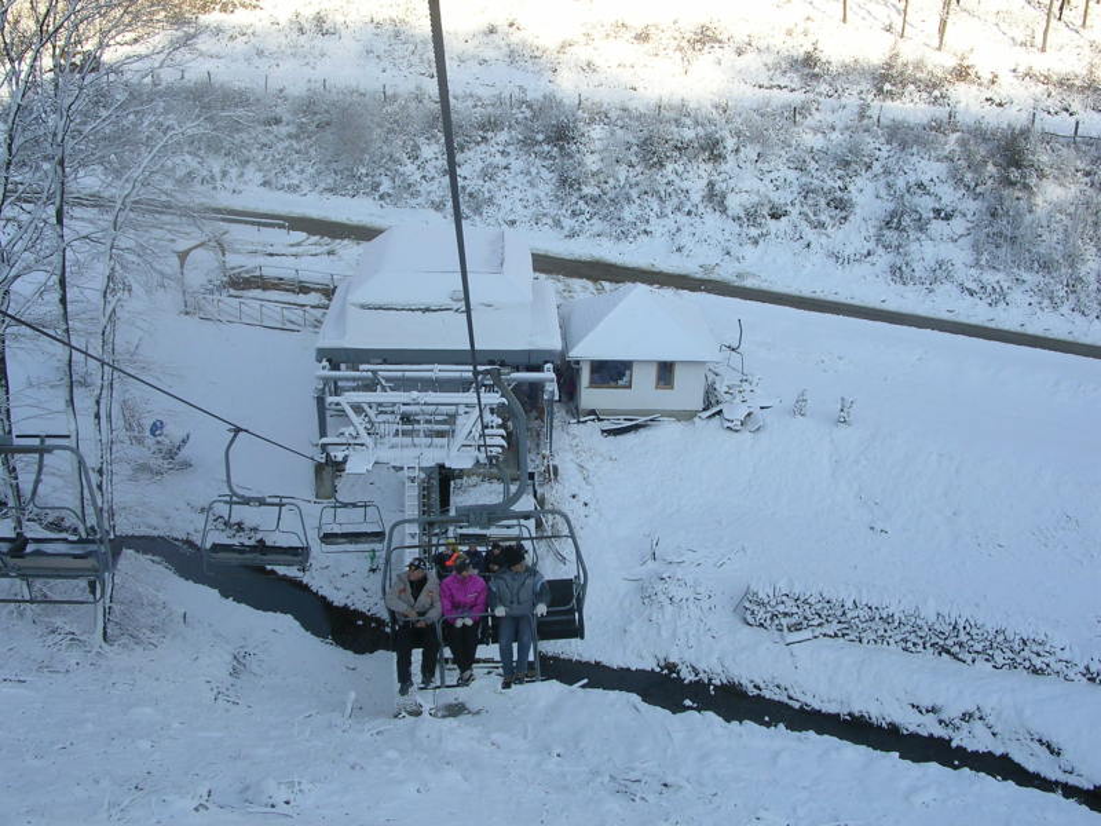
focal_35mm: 38
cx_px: 550
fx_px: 1209
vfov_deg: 37.7
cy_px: 413
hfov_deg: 49.0
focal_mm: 5.8
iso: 50
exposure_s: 1/178
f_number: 5.6
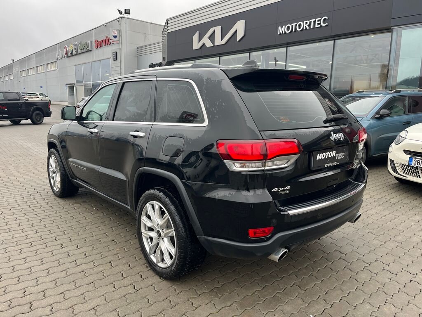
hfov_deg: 67.3
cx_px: 211
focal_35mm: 26
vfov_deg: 53.1
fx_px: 317
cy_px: 158
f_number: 1.6
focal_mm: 5.1
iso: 125
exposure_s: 1/121
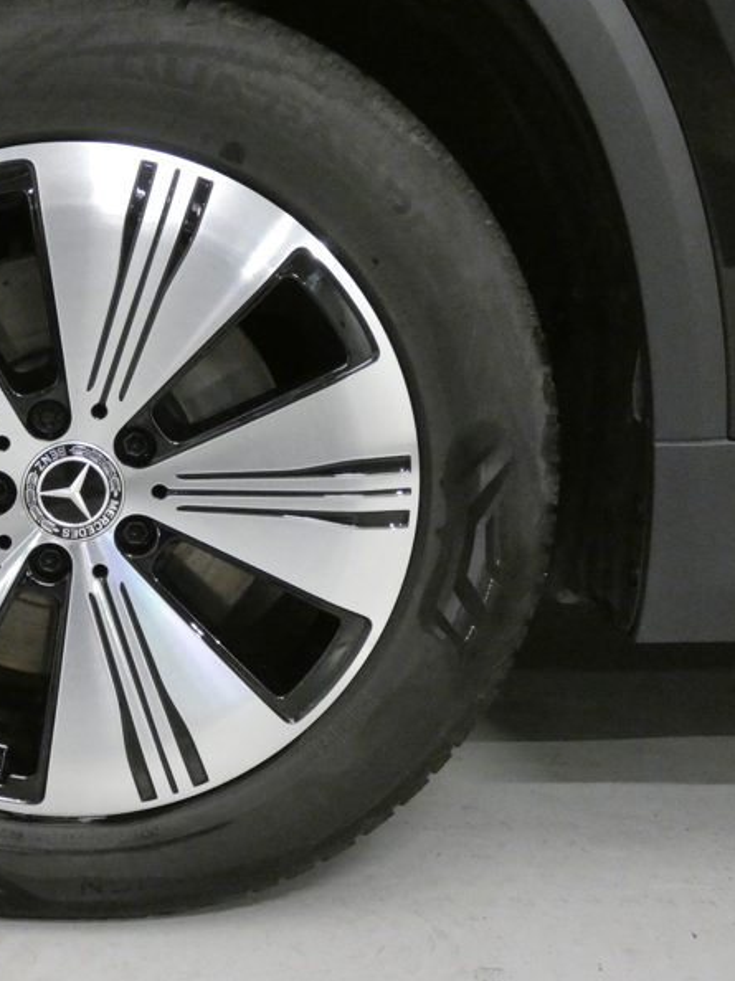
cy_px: 487
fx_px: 1757
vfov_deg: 31.2
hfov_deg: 23.1
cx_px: 81
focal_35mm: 62
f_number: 3.8
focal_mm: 8.2
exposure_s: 1/50
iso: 1600
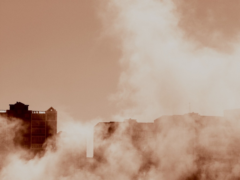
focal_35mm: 105
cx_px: 120
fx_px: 728
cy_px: 90
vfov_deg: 14.1
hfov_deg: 18.7
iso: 80
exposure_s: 1/1250
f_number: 6.3
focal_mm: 22.05
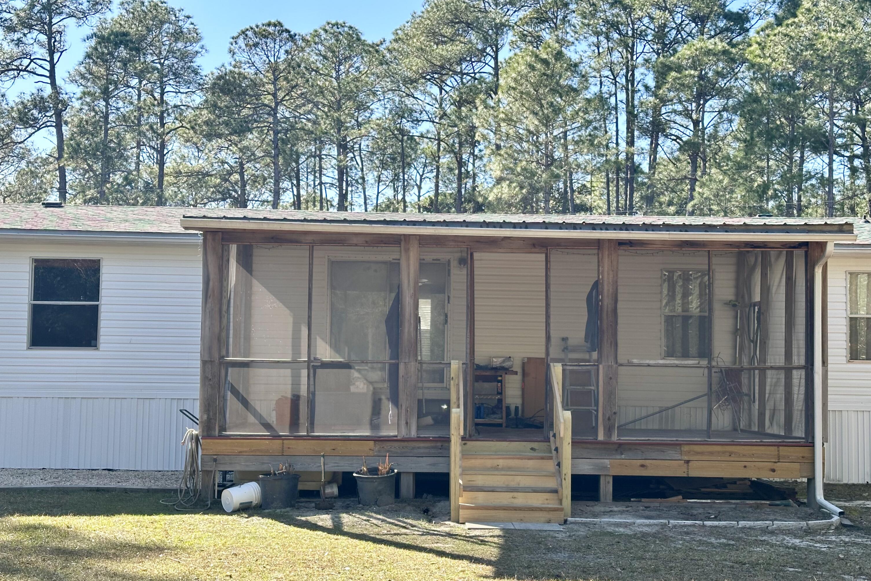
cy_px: 327
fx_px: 1210
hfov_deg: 39.6
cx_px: 435
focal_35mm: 50
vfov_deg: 27.0
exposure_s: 1/803
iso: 64
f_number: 1.78
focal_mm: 6.86
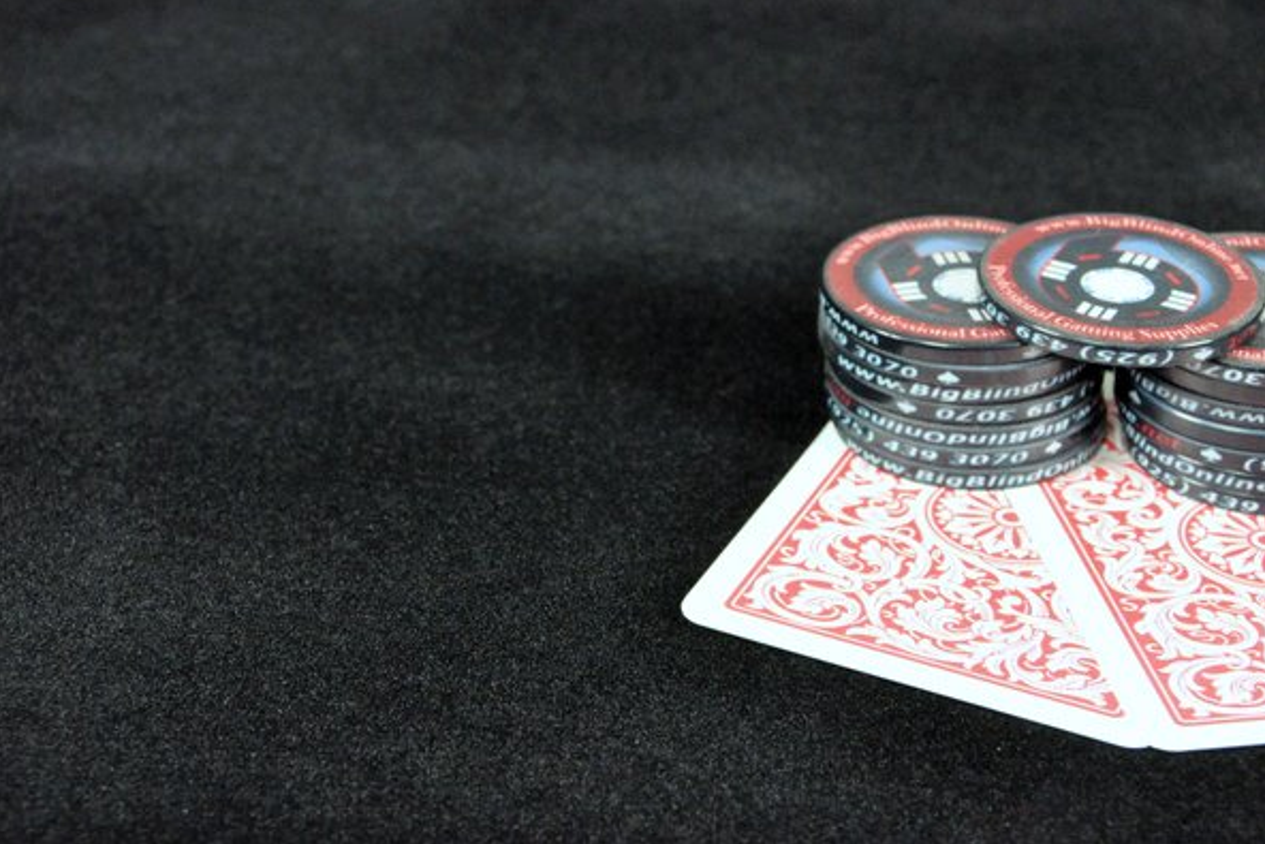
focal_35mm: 85
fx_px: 2987
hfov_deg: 23.9
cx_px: 632
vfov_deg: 16.1
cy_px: 420
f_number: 10
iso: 3200
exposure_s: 1/30
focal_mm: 56
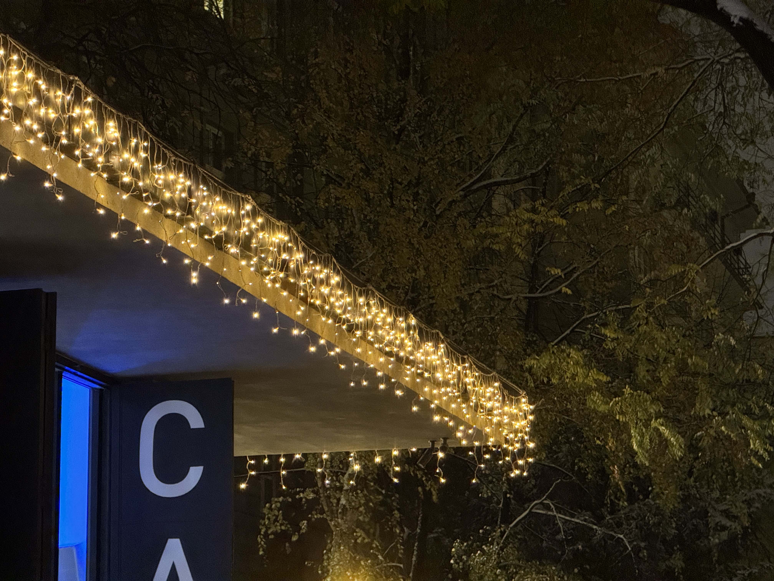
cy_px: 290
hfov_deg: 16.4
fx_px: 2683
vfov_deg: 12.3
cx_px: 387
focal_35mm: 120
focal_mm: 15.66
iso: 1250
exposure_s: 1/25
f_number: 2.8
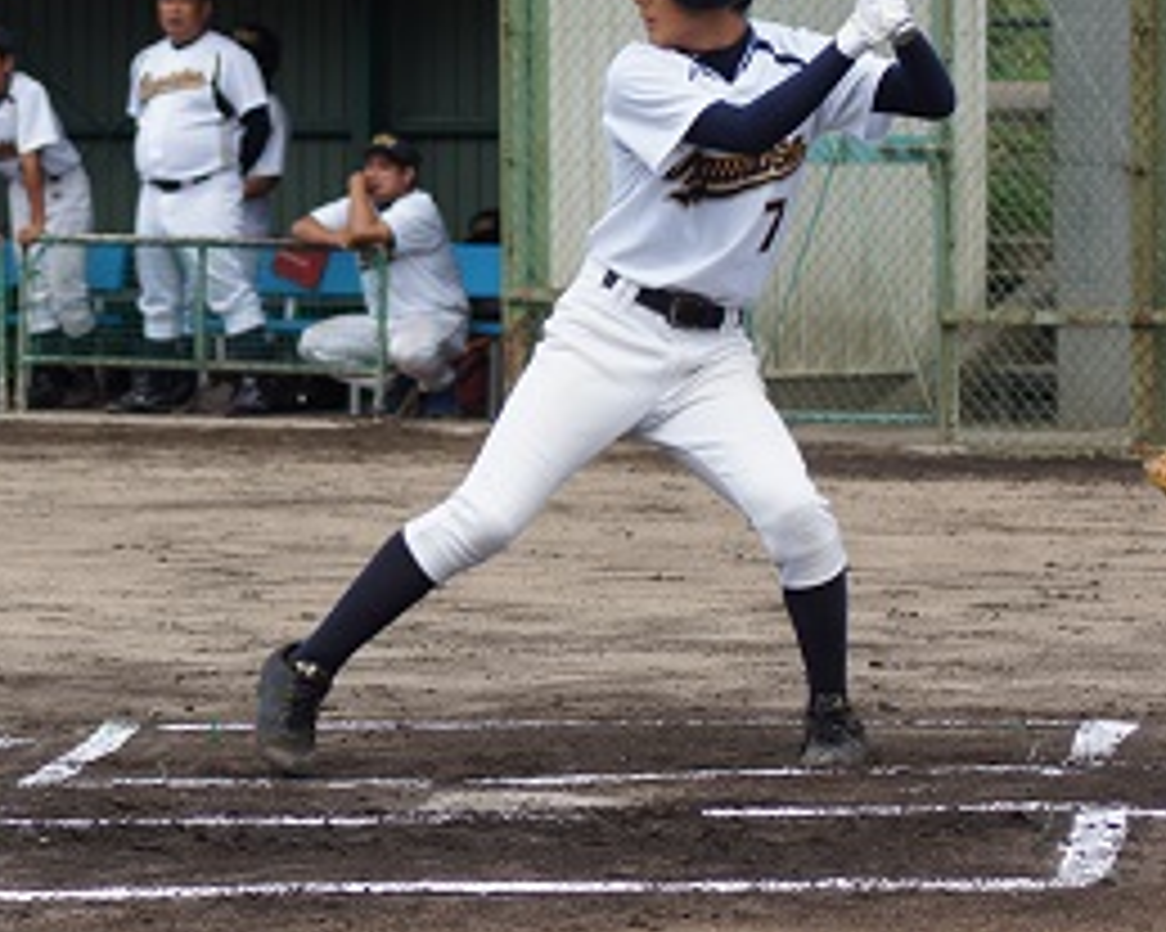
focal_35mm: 267
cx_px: 284
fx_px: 9210
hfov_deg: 7.2
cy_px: 223
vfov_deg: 5.8
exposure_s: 1/250
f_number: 6.3
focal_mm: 100
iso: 100
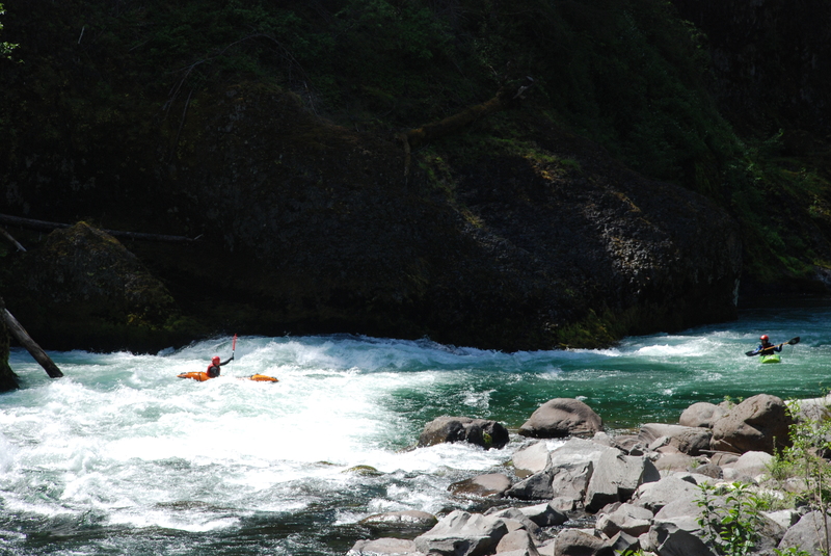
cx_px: 416
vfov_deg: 8.7
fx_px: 3639
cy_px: 278
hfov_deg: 13.0
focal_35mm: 158
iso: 400
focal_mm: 105
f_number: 10
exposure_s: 1/400
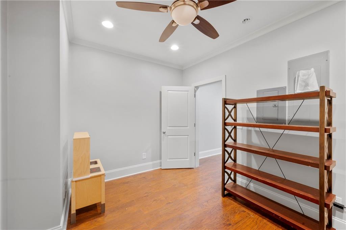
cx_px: 173
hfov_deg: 104.3
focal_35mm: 14
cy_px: 115
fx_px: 134
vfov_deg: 81.1
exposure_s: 4
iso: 400
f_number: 11
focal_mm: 14
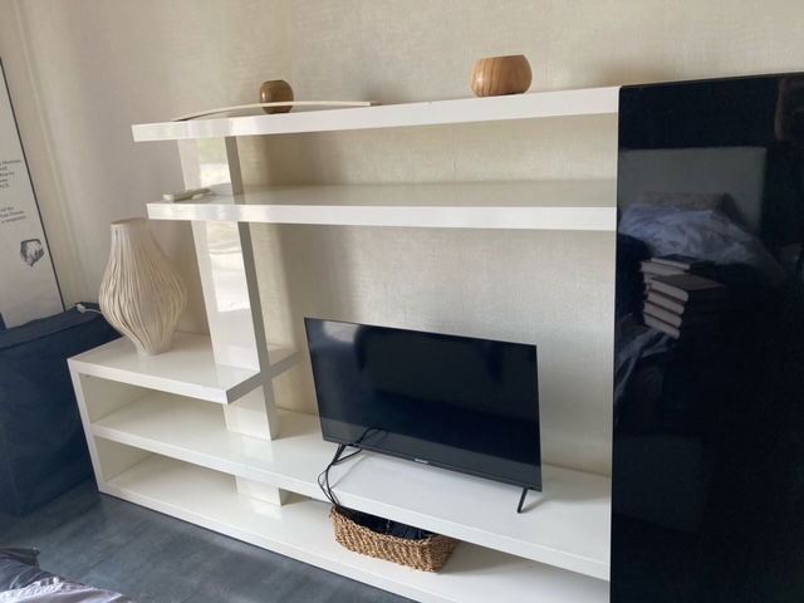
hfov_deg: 63.4
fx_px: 650
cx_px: 402
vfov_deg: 49.7
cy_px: 302
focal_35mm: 28
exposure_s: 1/109
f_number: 1.8
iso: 80
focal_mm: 3.99
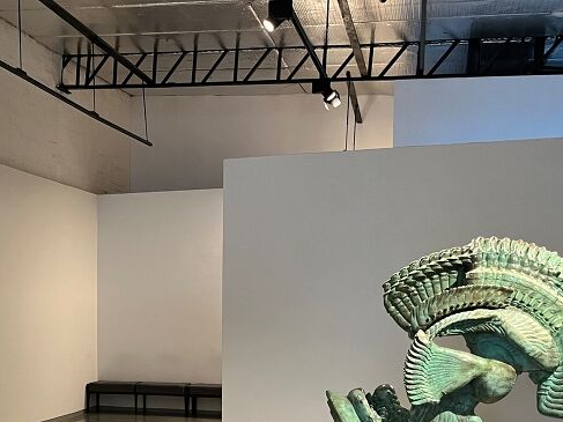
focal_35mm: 57
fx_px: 927
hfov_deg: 31.9
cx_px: 41
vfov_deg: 25.1
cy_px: 351
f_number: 1.6
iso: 400
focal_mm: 5.1
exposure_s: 1/50
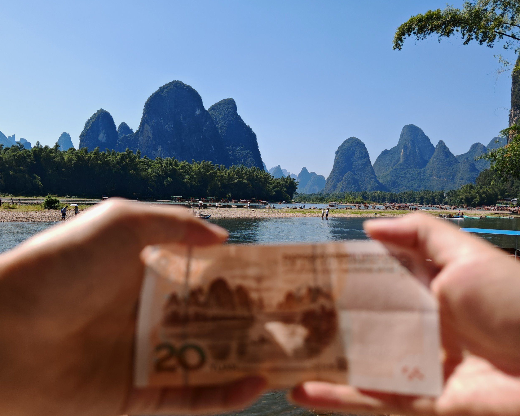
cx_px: 235
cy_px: 212
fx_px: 446
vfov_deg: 50.0
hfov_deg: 60.3
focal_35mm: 29
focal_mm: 6.67
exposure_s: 1/1429
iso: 50
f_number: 1.9
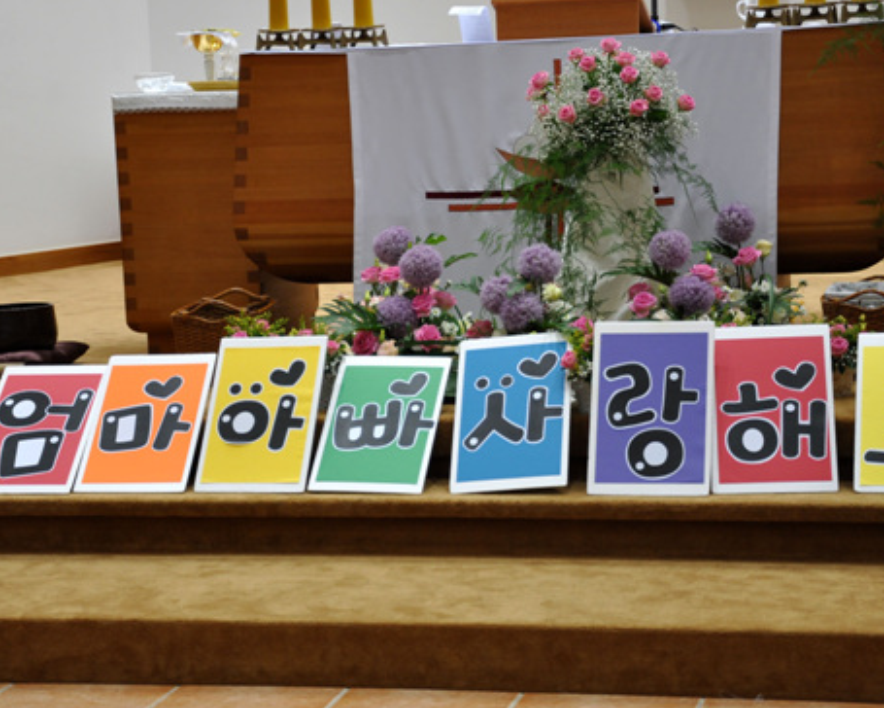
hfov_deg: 20.2
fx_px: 2485
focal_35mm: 95
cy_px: 359
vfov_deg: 16.2
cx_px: 447
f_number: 4.8
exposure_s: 1/40
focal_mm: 48
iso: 400
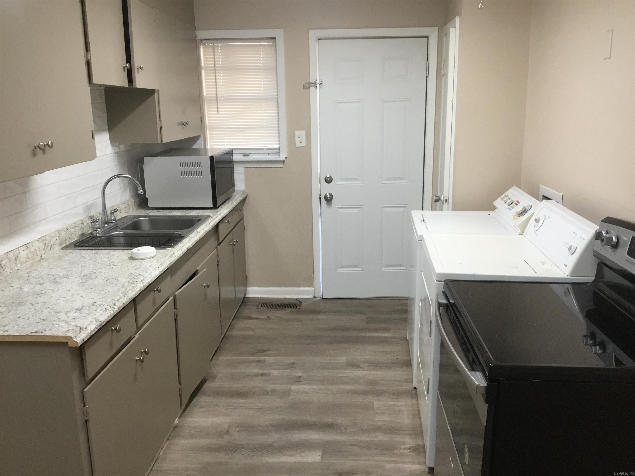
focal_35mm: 31
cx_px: 318
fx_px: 569
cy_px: 238
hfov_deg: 58.4
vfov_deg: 45.4
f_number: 2.4
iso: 80
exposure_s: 1/30
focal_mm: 3.3
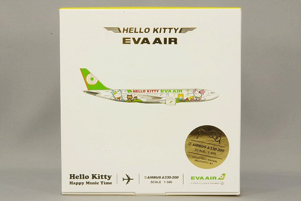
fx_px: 937
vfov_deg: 12.2
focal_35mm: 112
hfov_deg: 18.3
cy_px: 100
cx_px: 150
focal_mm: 75
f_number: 32
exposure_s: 1/1.67
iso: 400
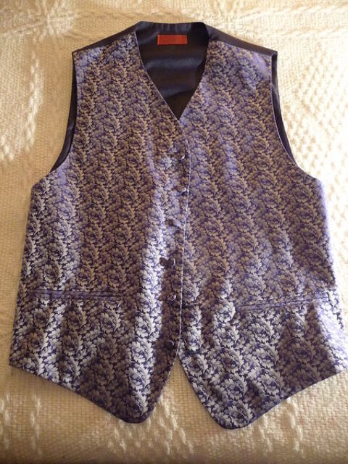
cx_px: 174
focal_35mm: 28
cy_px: 232
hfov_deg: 49.7
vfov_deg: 63.4
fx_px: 375
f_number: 3.3
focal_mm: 4.7
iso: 400
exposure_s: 1/20
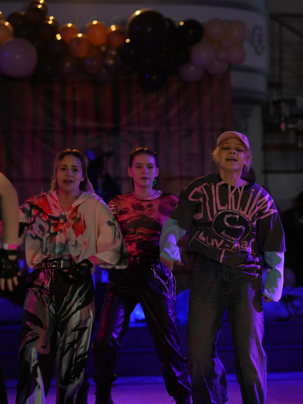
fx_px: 1435
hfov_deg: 12.0
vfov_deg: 16.0
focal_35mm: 123
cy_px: 202
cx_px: 253
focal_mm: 85
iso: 800
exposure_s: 1/400
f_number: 2.2
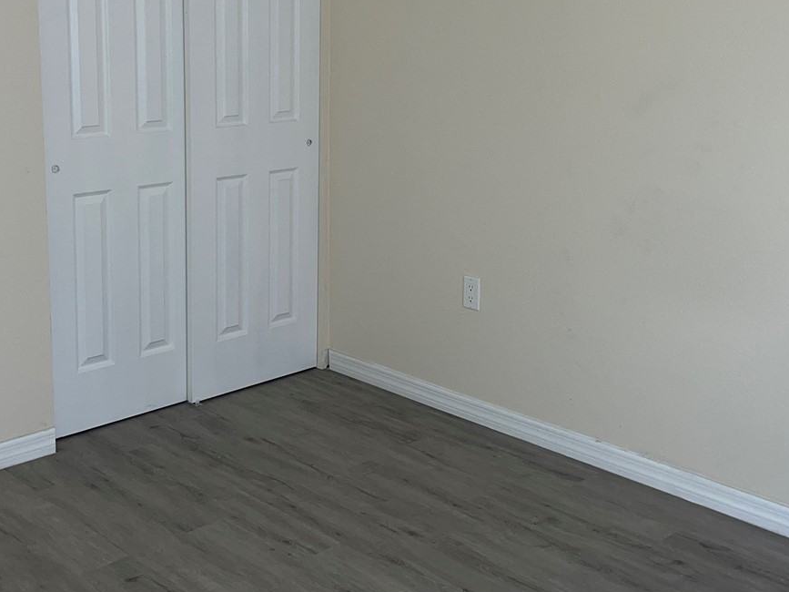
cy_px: 174
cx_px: 333
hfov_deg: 39.6
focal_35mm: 48
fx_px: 1094
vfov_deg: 29.9
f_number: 1.6
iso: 50
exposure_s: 1/24
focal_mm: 5.1
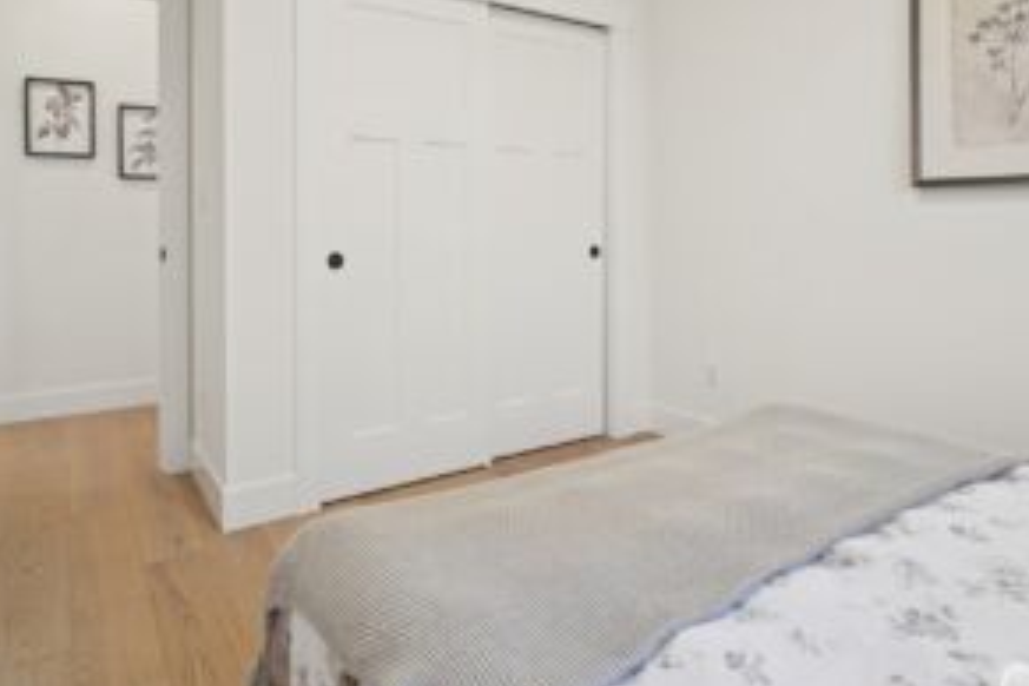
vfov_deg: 56.3
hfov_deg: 78.6
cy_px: 242
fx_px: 629
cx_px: 495
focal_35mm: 22
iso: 1600
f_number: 8
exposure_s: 1/50
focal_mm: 16
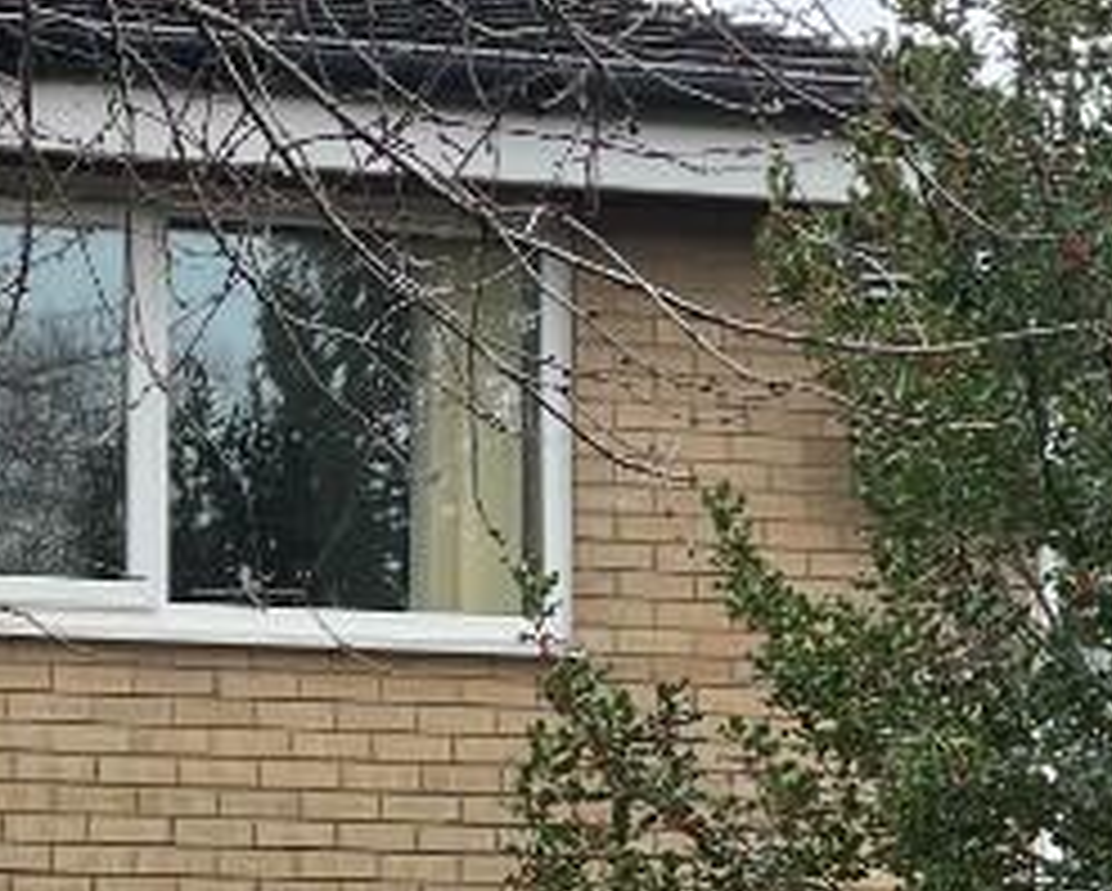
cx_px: -113
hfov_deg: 17.6
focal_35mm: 105
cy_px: 788
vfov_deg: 14.5
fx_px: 3458
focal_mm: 5.1
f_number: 1.6
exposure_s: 1/122
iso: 64
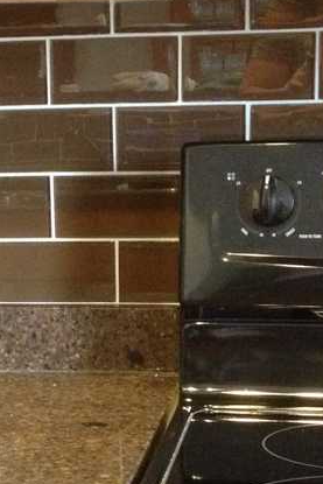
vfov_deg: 17.4
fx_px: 1573
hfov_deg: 11.7
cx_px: 47
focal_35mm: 117
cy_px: 335
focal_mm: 4.28
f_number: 2.4
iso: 500
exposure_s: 1/15
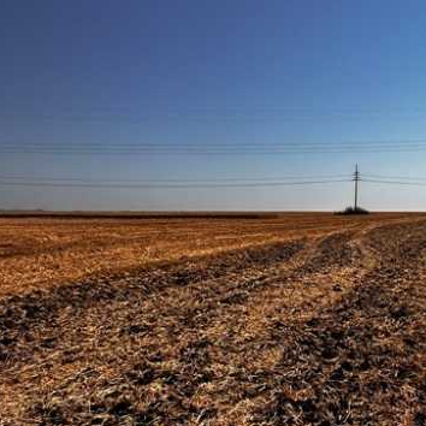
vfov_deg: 46.6
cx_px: 347
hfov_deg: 44.7
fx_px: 487
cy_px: 277
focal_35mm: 35
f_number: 2.2
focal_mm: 2.22
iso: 40
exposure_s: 1/3861
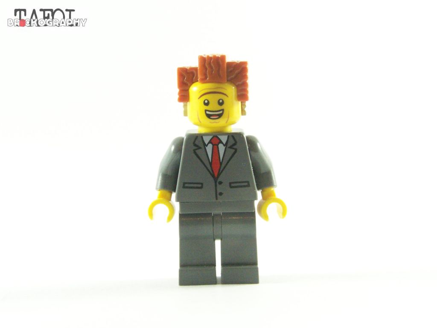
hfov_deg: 28.2
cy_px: 164
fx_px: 871
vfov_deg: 21.3
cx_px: 218
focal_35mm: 69
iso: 400
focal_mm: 11.5
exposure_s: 1/60
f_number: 4
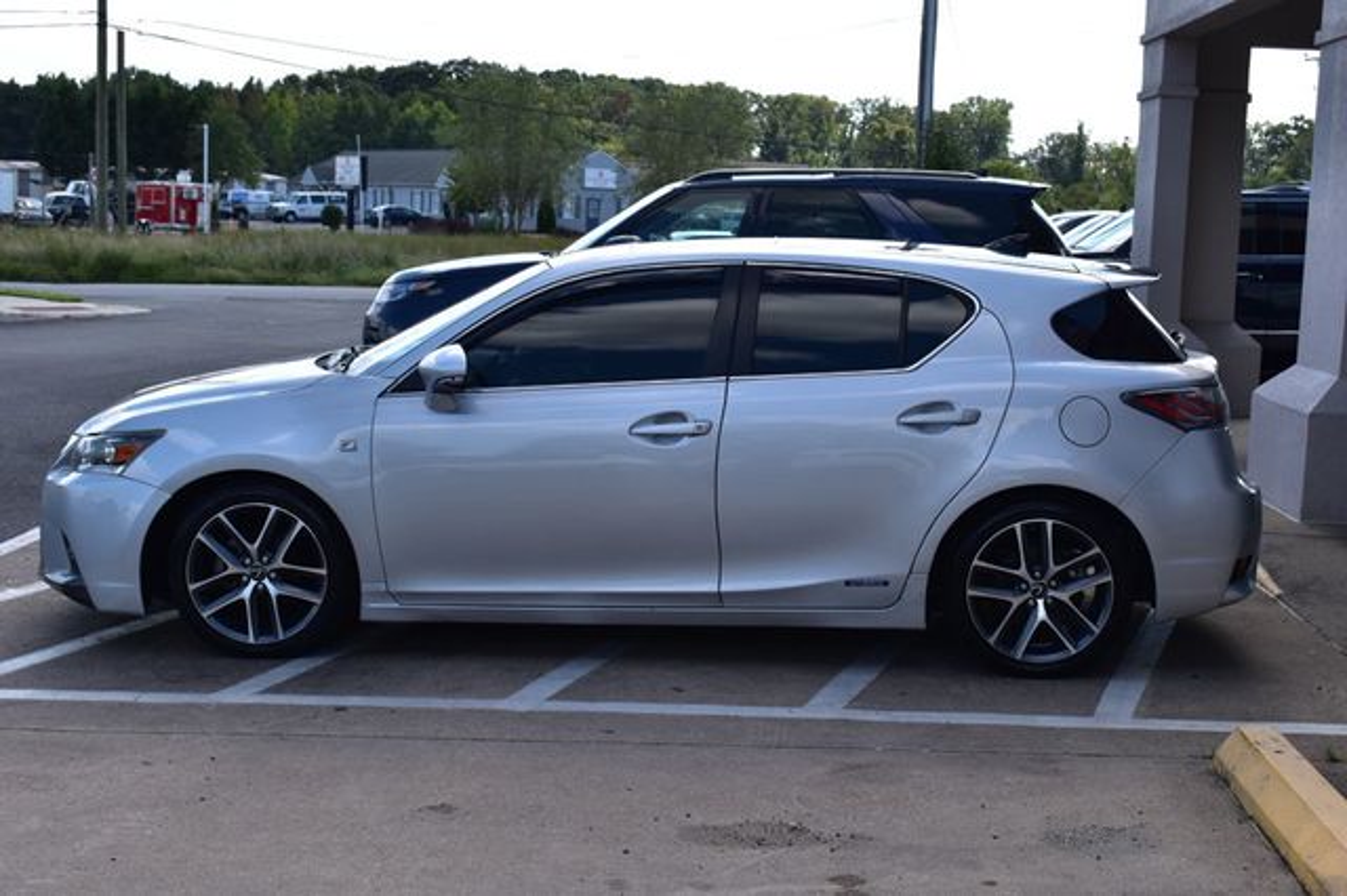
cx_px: 674
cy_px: 448
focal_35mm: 51
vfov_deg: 26.5
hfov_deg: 38.9
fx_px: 1907
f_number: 11
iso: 400
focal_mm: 34
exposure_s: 1/400
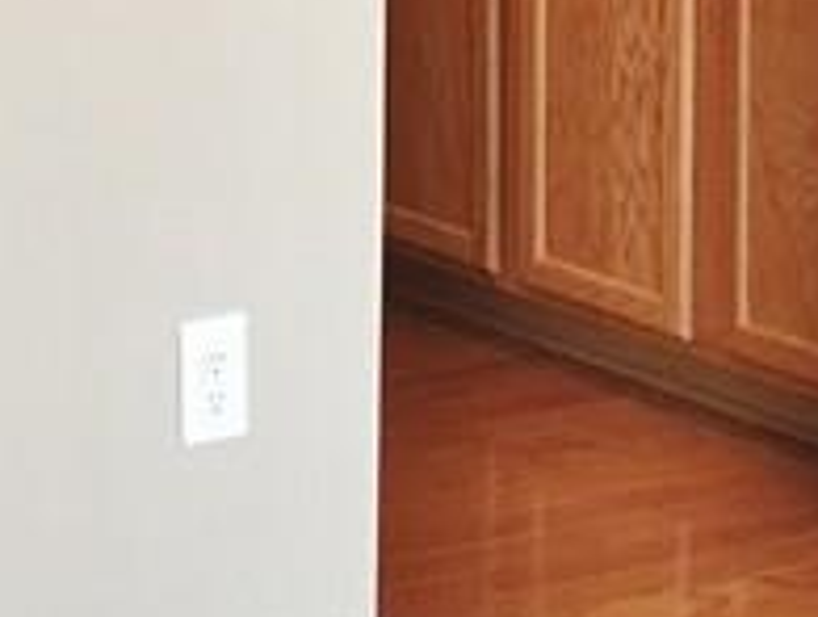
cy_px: -437
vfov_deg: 9.4
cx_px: -243
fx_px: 3599
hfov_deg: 12.6
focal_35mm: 152
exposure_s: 1/30
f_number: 2.2
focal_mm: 4.15
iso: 40
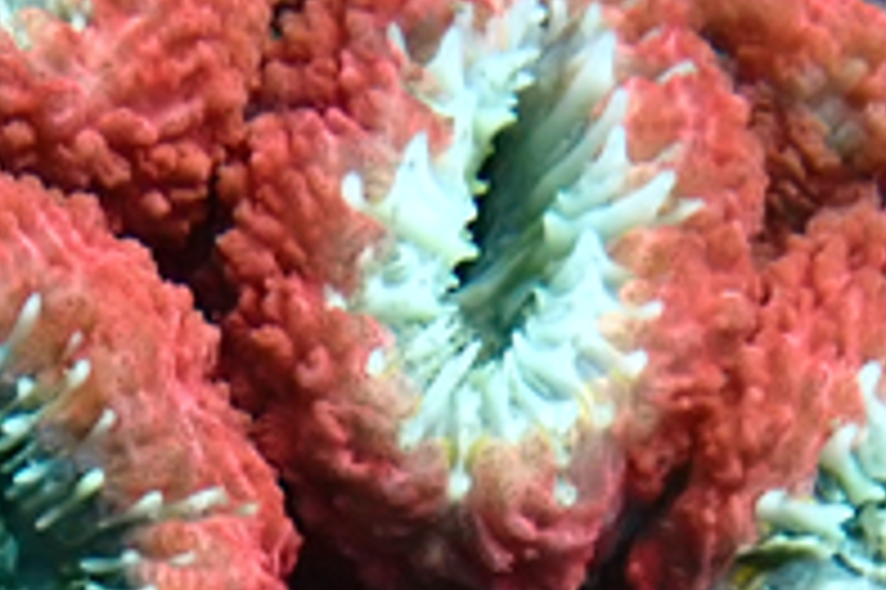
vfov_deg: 5.9
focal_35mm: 228
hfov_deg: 9.0
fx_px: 5607
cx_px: 184
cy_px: 1090
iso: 200
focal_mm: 9.65
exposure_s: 1/100
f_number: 4.5
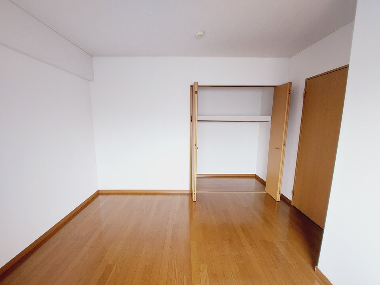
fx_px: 143
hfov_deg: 106.2
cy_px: 142
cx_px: 190
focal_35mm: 13
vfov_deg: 89.9
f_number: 2.2
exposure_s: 1/40
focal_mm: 1.74
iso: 400
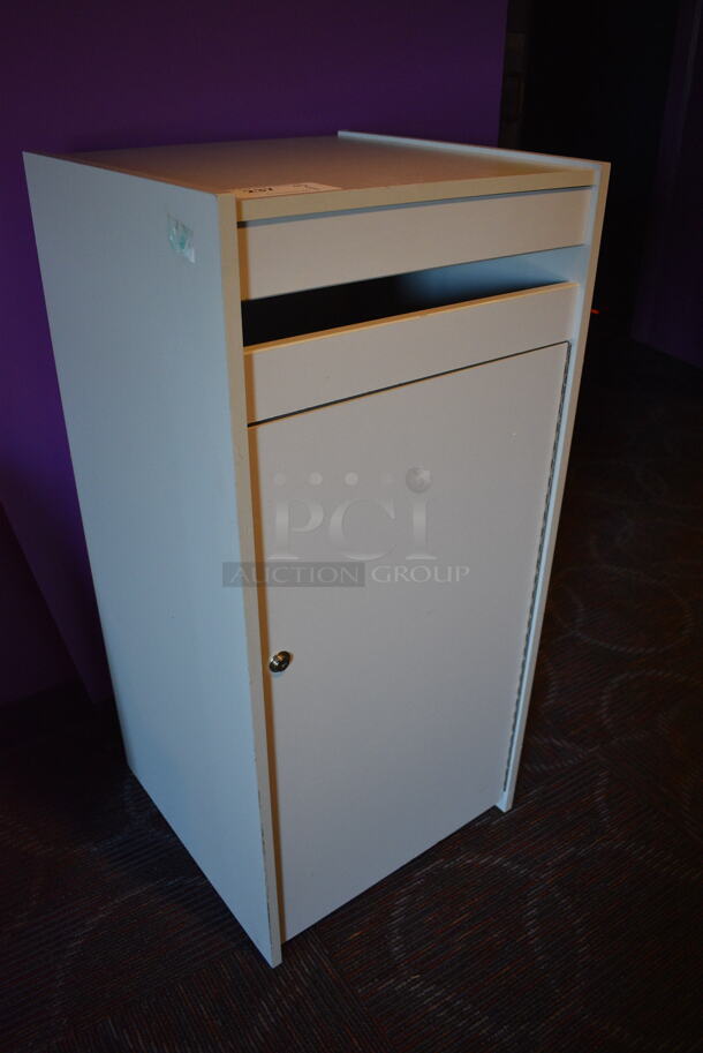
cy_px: 526
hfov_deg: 48.0
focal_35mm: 27
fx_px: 790
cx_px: 352
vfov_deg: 67.3
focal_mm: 18
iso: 1400
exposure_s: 1/125
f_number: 3.5
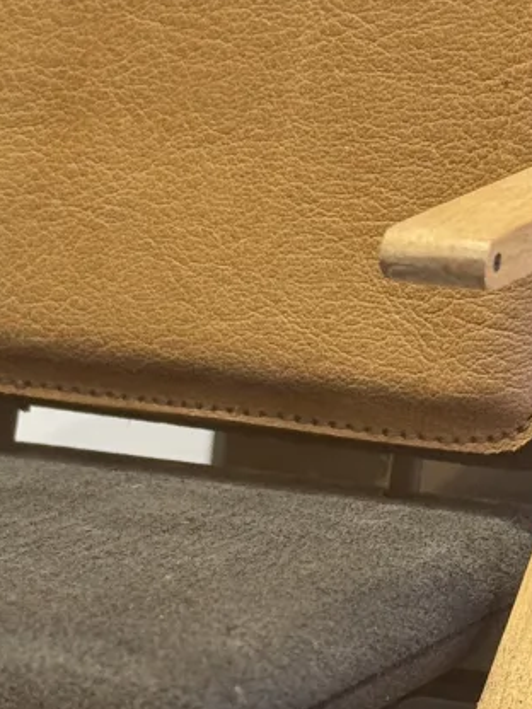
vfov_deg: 11.8
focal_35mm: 166
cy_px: 700
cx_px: 194
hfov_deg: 8.9
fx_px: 3402
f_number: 1.78
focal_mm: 6.76
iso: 125
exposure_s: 1/60
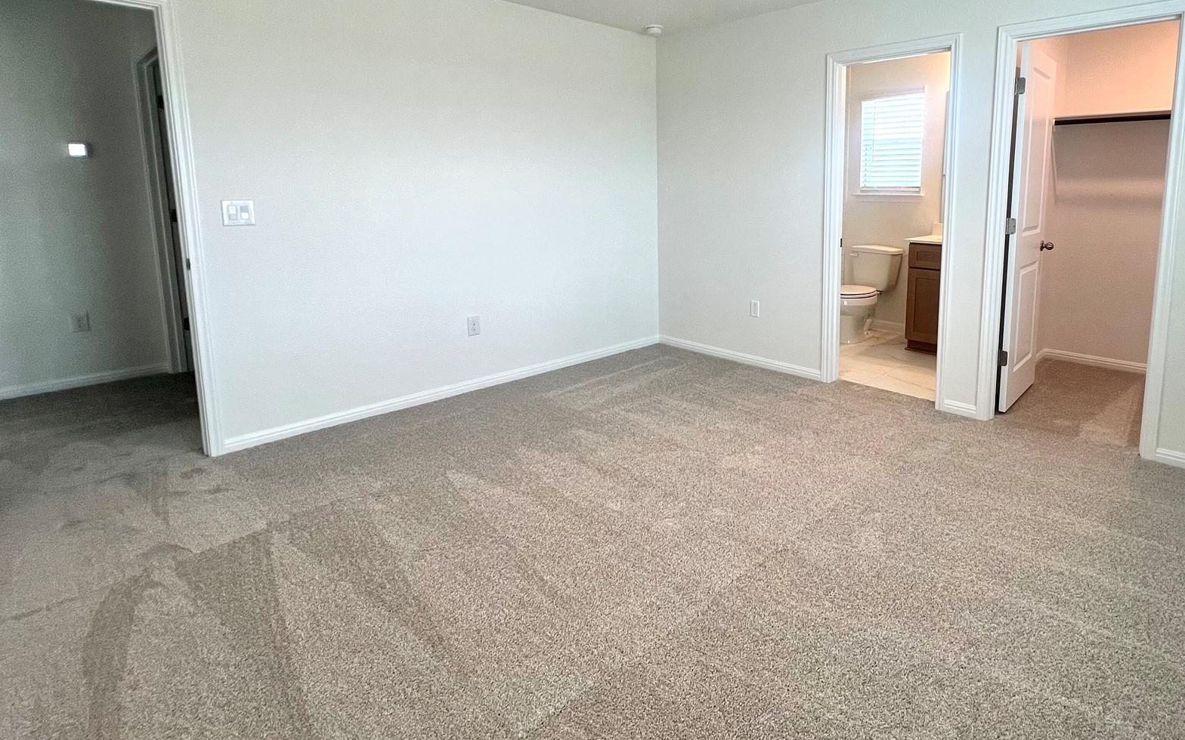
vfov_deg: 63.9
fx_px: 581
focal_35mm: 18
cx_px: 726
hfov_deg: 89.6
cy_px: 270
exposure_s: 1/120
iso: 80
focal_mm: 1.57
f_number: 1.8
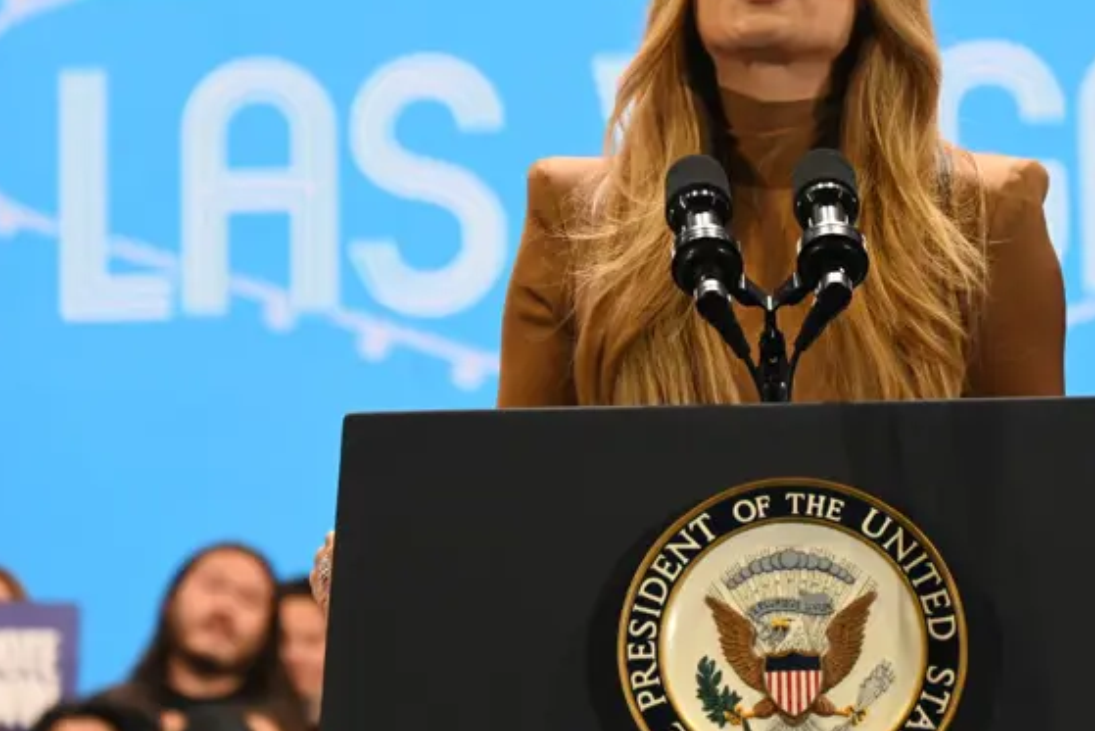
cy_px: 213
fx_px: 7180
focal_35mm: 236
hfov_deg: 8.7
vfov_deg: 5.8
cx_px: 756
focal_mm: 150
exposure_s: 1/160
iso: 1800
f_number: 6.3
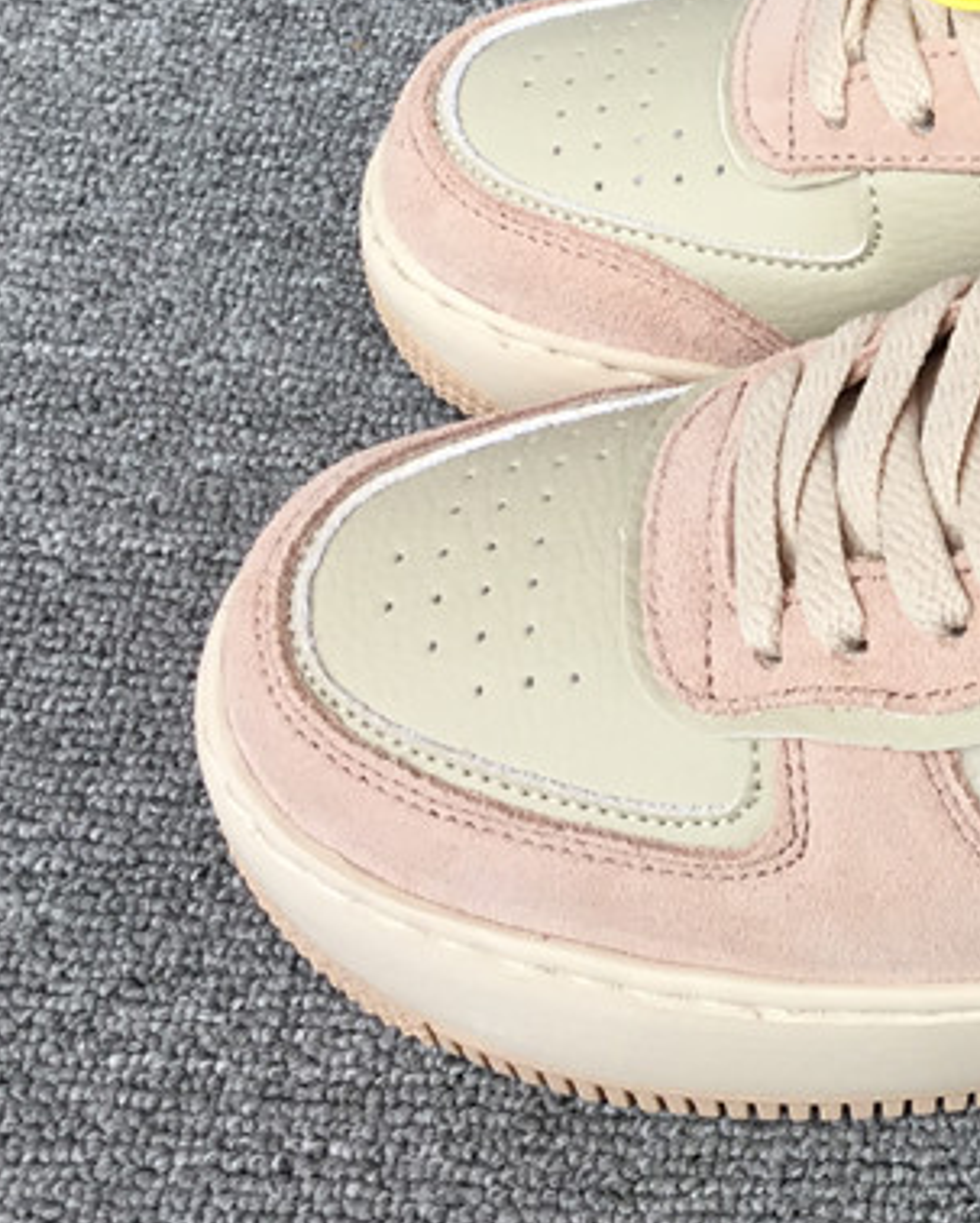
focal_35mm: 72
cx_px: 1177
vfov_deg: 26.2
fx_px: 2607
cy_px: 367
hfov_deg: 20.0
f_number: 2.4
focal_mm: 3.3
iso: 25
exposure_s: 1/117
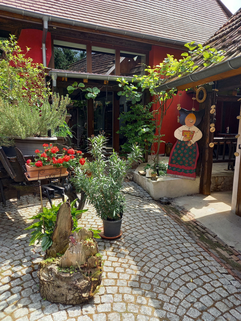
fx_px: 232
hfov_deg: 54.9
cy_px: 160
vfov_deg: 69.4
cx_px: 120
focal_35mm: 25
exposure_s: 1/231
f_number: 1.8
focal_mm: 4.65
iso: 50
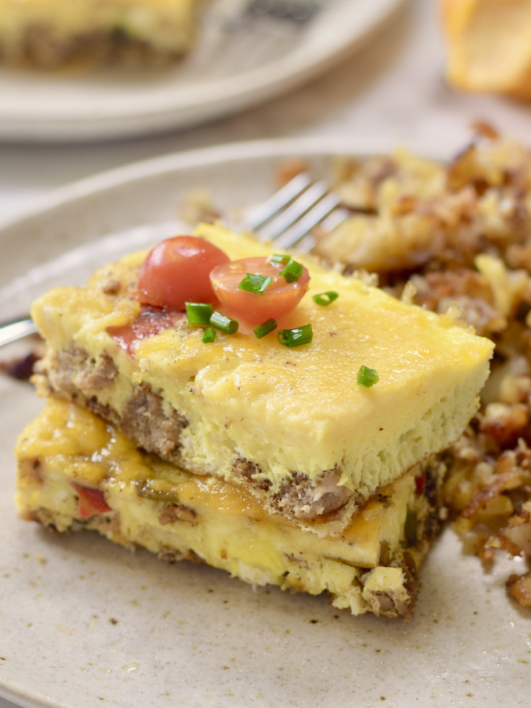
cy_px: 360
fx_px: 2148
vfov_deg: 18.7
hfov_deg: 14.1
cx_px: 247
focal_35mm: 105
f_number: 4.5
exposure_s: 1/60
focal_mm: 50
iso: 200
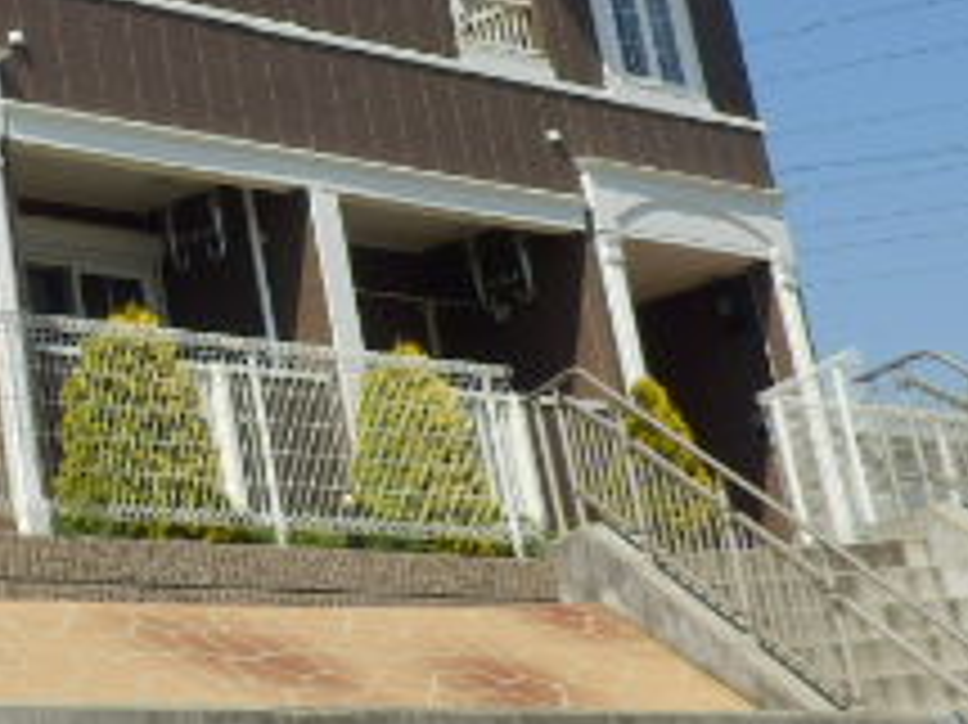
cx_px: -441
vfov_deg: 13.3
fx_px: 3074
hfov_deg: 16.5
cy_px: 27
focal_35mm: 110
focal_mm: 6.6
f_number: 9.9
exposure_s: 1/125
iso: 80
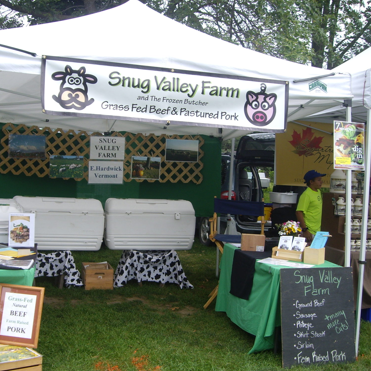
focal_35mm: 45
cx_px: 144
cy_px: 186
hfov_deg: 37.4
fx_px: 546
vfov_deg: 37.6
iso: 50
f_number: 2.7
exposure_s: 1/250
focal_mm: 6.2
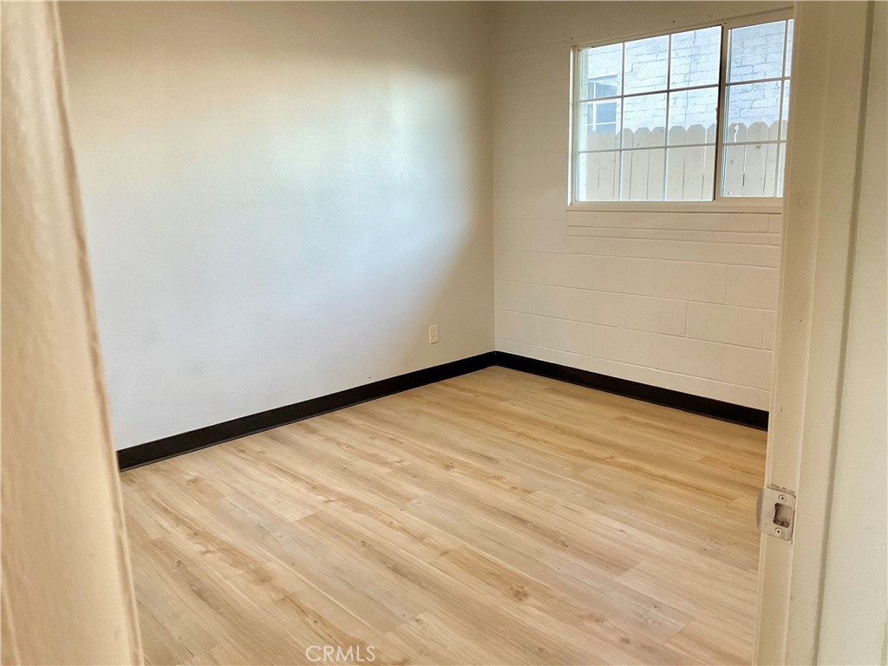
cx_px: 444
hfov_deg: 61.7
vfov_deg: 48.2
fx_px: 744
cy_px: 333
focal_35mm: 29
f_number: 1.8
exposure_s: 1/60
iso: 125
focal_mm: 3
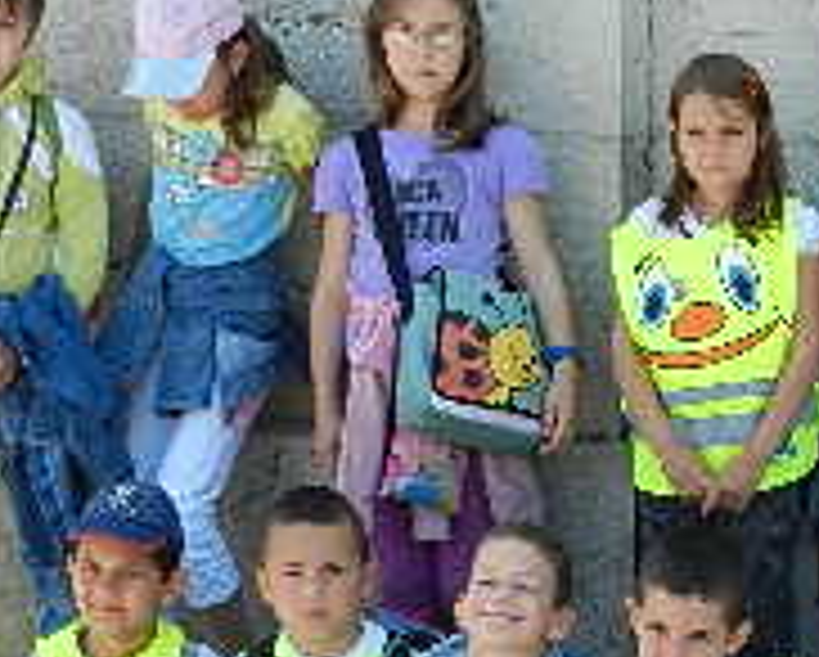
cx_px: 958
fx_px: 2742
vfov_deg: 13.6
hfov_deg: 16.4
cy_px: 562
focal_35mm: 113
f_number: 3.8
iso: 160
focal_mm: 5.9
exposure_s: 1/400
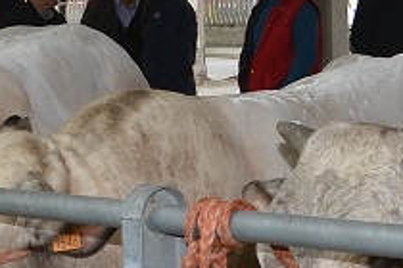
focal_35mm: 148
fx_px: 1657
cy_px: 165
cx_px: 564
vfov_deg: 9.3
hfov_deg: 13.2
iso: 320
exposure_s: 1/125
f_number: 5.6
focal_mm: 18
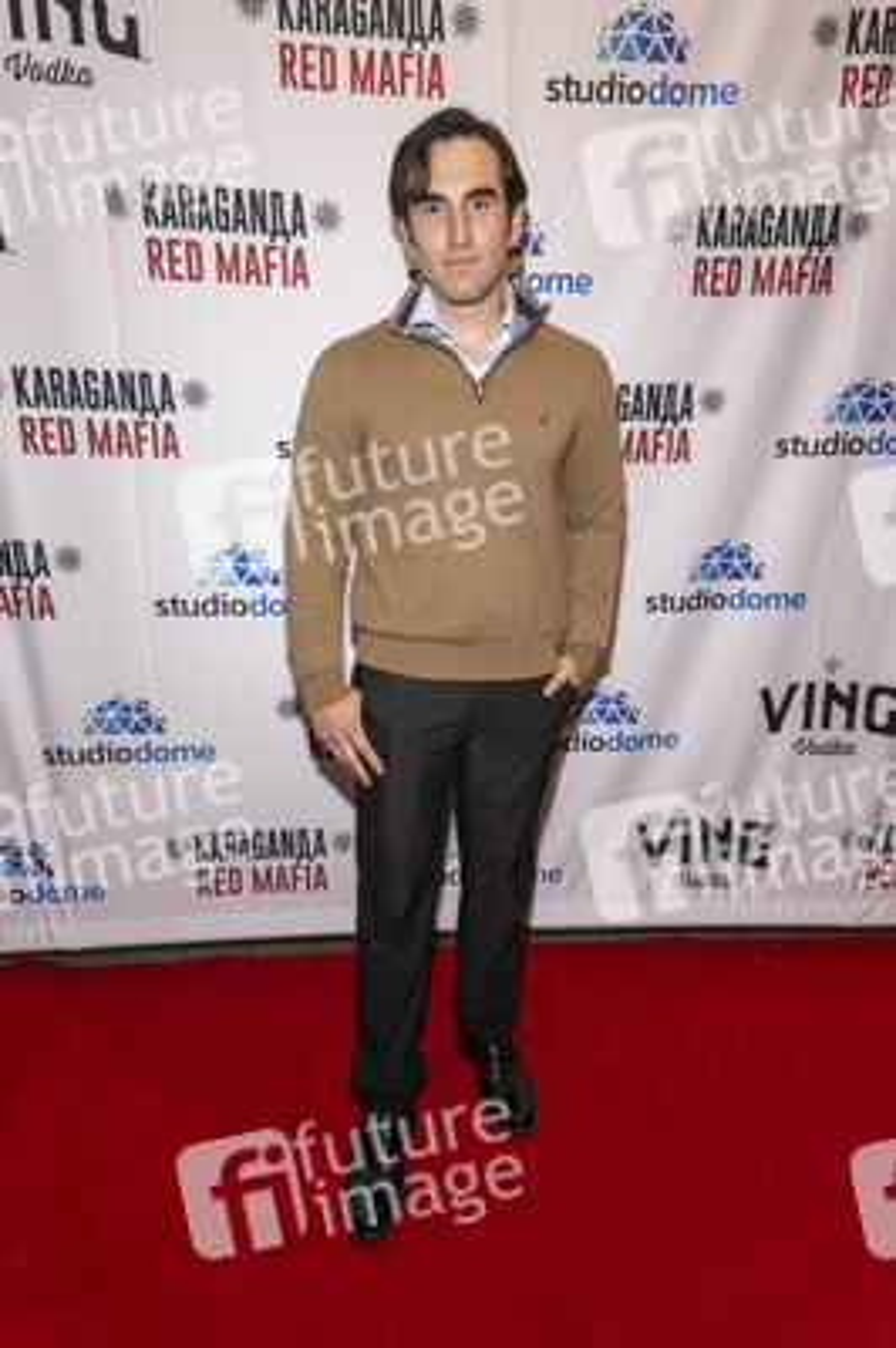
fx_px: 897
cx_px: 448
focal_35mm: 24
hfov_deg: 53.1
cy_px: 674
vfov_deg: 73.8
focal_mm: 24
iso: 800
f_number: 5.6
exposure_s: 1/200
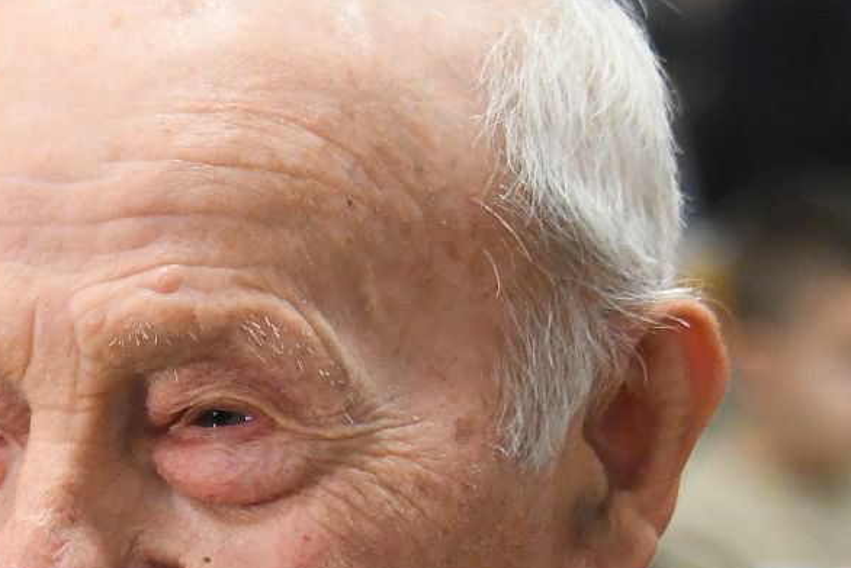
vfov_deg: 3.6
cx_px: 74
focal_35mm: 377
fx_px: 8914
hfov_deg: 5.5
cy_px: 540
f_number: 5.3
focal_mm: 92
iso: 6400
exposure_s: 1/100
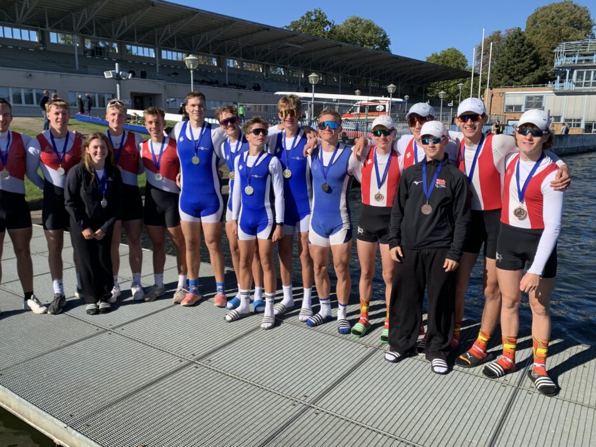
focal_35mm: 28
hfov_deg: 63.4
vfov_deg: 49.7
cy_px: 227
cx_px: 283
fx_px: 482
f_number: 1.8
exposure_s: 1/2481
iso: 25
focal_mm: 4.25
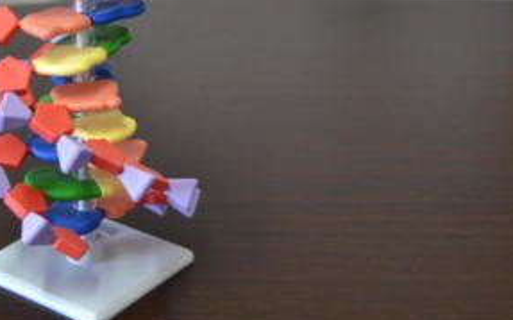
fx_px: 1118
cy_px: 40
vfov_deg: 16.1
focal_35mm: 80
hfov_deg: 25.6
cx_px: 141
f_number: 4.2
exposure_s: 1/60
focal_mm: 30
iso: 720
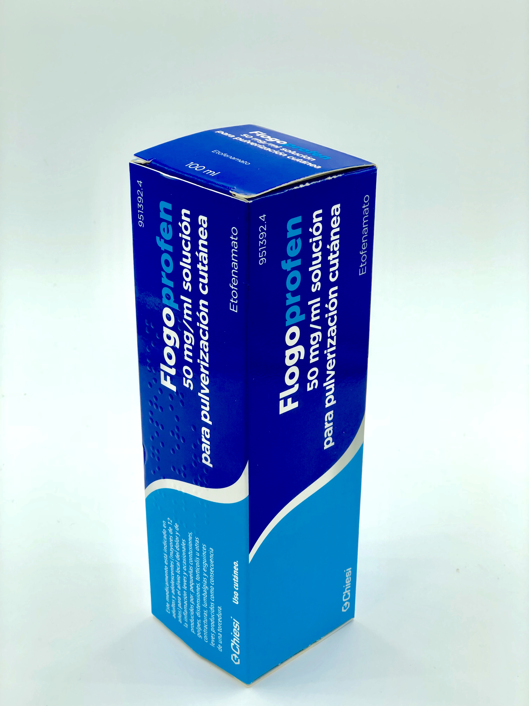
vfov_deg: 33.8
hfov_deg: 25.7
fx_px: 1161
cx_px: 264
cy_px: 353
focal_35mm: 57
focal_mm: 6.6
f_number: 2.8
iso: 20
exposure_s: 1/103
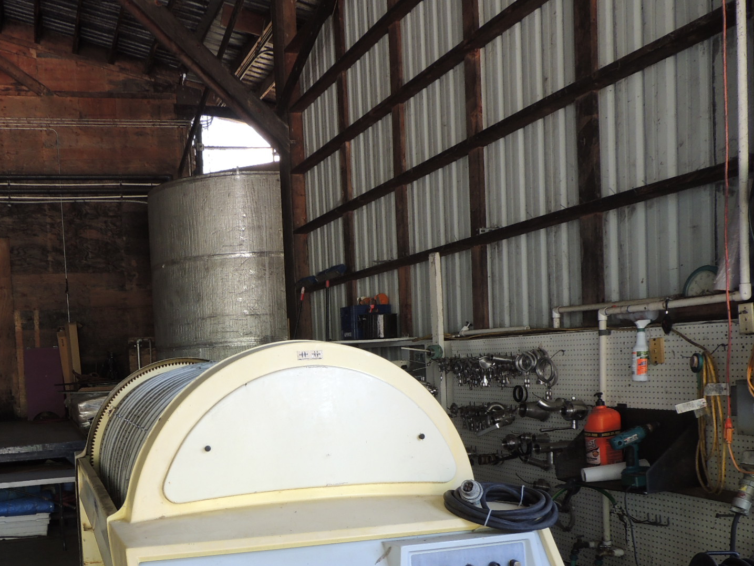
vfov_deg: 36.9
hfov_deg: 48.1
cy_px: 419
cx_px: 248
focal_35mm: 38
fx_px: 828
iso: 110
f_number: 3
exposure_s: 1/30
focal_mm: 4.3
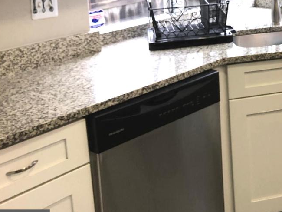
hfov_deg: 29.1
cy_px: 0
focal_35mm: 62
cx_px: 286
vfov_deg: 22.7
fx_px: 505
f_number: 1.8
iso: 40
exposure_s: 1/15
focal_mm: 3.99
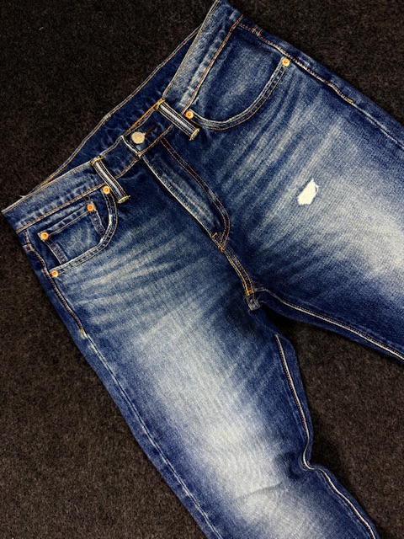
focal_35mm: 24
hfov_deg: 56.8
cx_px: 202
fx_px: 373
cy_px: 270
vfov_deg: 71.6
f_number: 1.78
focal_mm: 6.76
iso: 125
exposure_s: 1/100
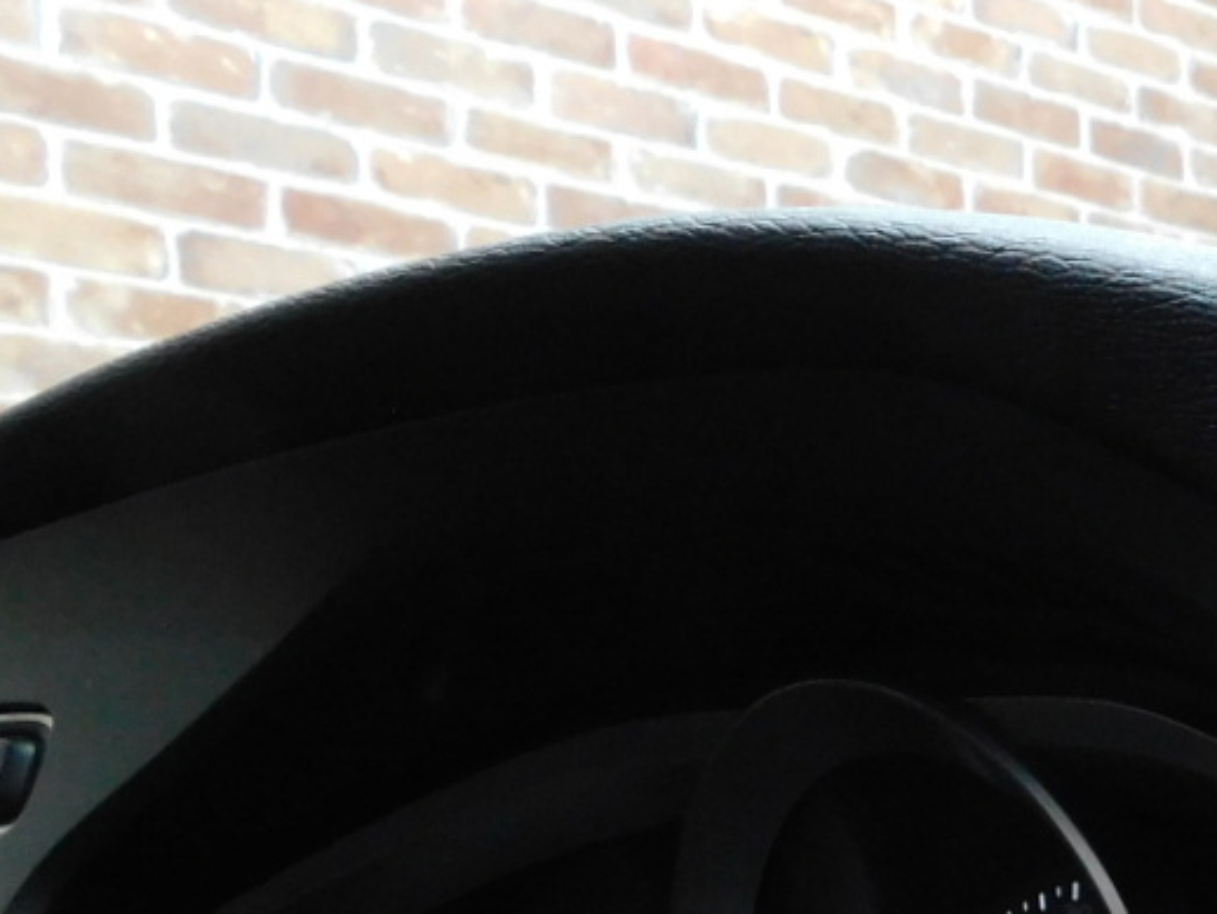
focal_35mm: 71
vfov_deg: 19.8
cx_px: 1511
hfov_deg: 24.5
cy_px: 1006
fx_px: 2497
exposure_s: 1/25
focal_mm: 4
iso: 400
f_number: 3
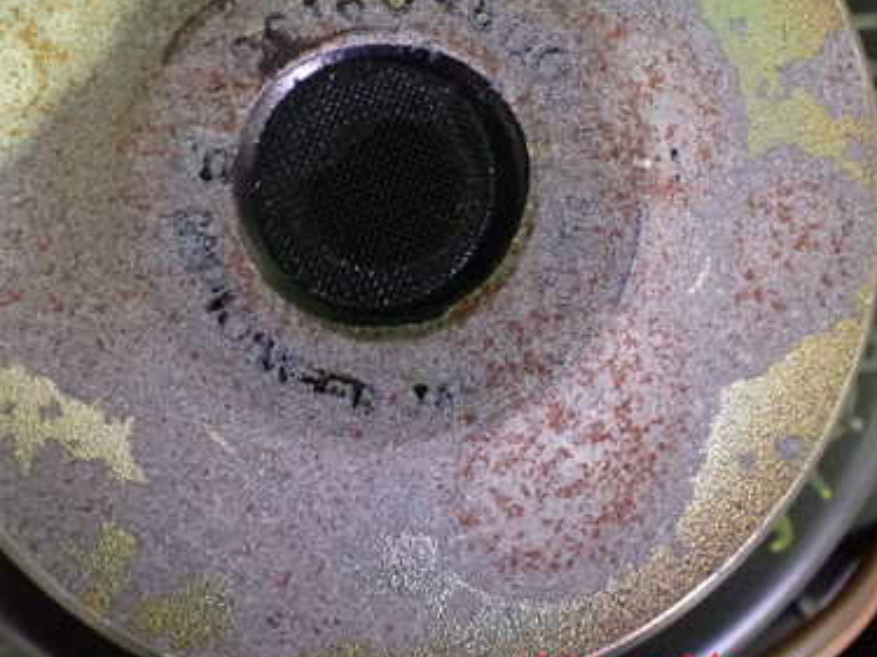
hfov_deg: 39.6
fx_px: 1216
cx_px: 365
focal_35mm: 48
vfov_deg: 29.9
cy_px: 182
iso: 1250
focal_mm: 5.4
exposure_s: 1/30
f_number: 2.3
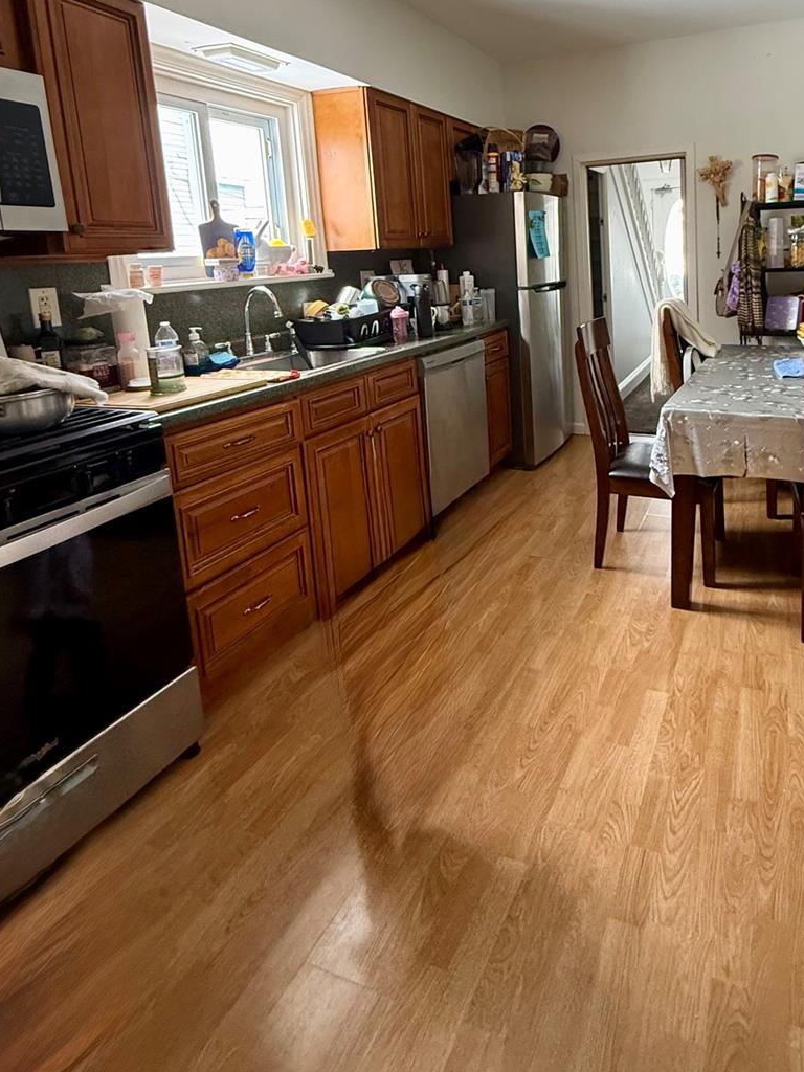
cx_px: 557
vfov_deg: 76.1
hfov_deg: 61.4
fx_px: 650
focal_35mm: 21
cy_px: 344
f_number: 2.2
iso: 400
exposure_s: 1/62
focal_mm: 2.22
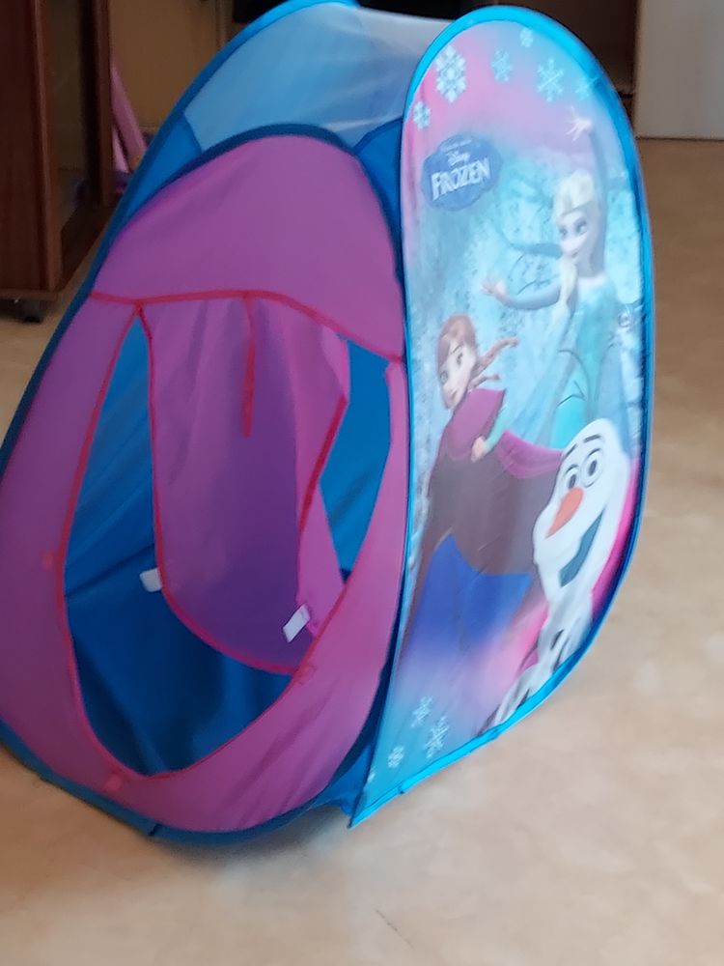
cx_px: 362
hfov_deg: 56.8
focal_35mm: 24
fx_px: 669
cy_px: 483
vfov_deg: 71.6
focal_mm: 4.6
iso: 320
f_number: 1.8
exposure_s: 1/33
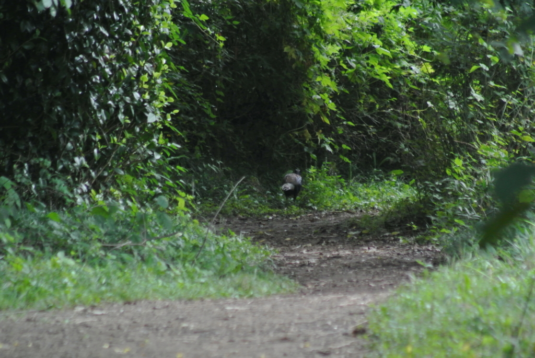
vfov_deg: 1.7
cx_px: 268
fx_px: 12049
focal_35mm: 810
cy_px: 179
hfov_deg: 2.5
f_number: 5.6
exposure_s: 1/200
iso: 800
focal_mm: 300
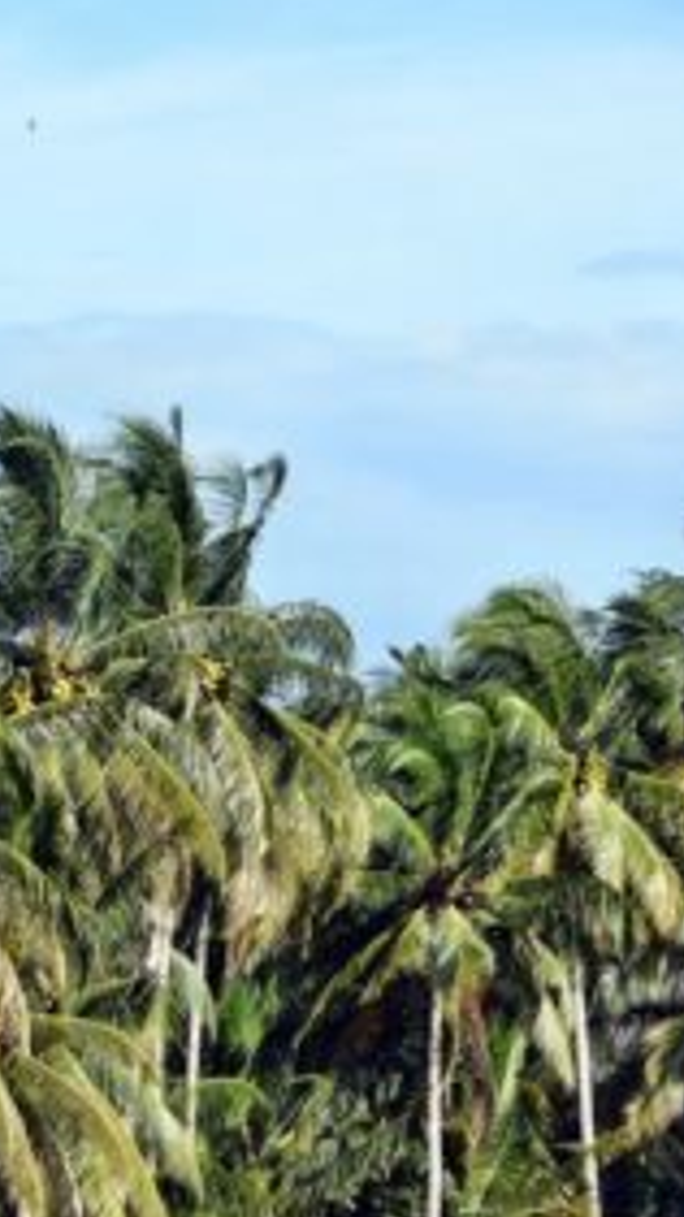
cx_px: -636
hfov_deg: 4.5
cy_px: 899
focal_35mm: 268
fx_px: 8650
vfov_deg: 8.0
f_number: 9
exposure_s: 1/320
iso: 200
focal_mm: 75
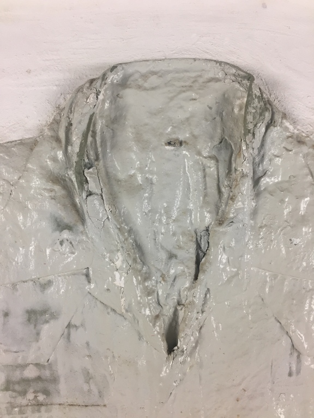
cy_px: 209
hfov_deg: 48.2
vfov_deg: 61.7
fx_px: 351
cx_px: 157
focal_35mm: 29
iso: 32
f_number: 2.2
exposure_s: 1/33
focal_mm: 4.15
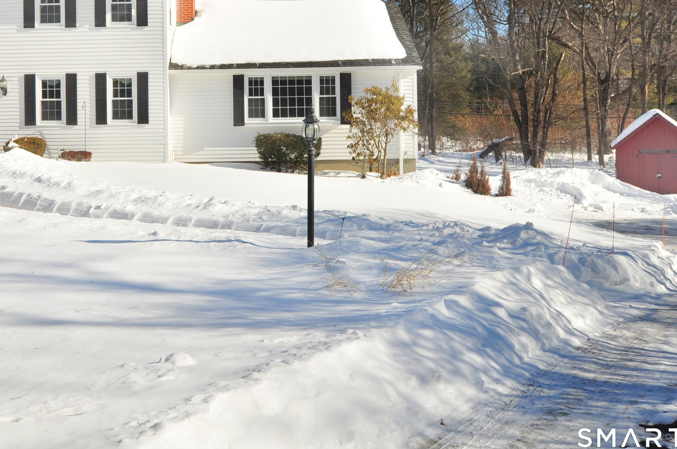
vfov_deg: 32.0
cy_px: 115
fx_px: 770
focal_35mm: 41
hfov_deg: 46.6
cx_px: 217
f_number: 9
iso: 200
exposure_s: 1/500
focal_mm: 18
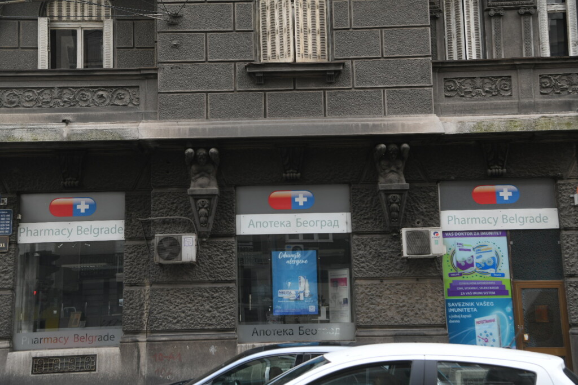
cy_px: 192
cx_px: 289
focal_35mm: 48
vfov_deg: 28.1
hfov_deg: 41.1
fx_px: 771
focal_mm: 48
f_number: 5
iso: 200
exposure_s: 1/200
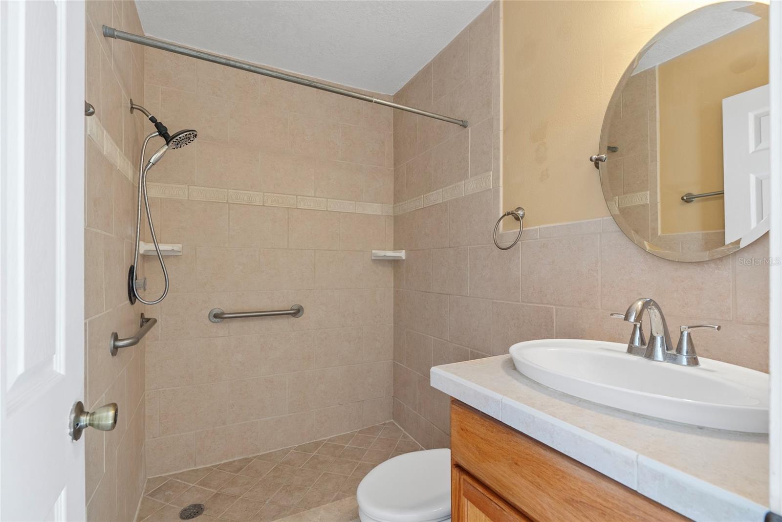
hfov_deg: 96.7
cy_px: 261
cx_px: 391
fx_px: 348
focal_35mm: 16
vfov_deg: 73.8
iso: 250
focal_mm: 16
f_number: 8
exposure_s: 1.6
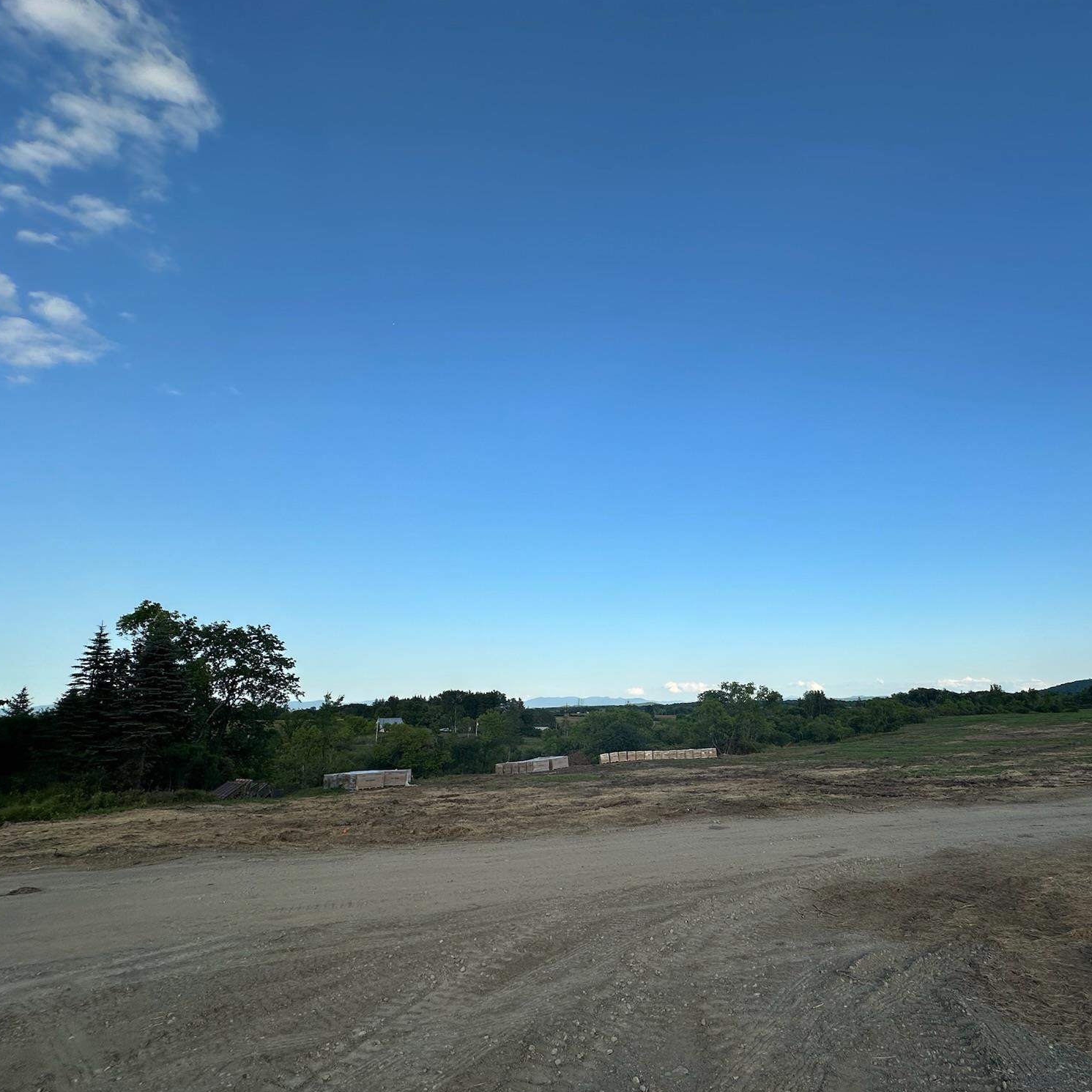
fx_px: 607
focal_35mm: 17
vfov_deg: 84.0
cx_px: 650
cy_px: 560
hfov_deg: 83.1
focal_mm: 2.22
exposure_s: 1/1689
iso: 50
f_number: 2.2
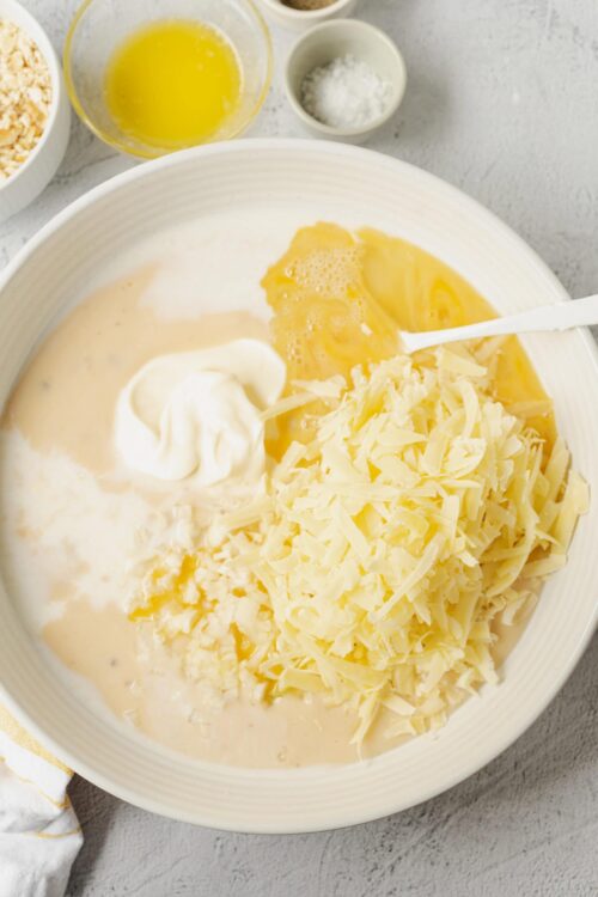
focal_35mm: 50
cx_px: 299
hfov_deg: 27.0
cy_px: 448
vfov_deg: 39.6
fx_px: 1246
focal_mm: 50
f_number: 5
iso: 320
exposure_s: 1/60
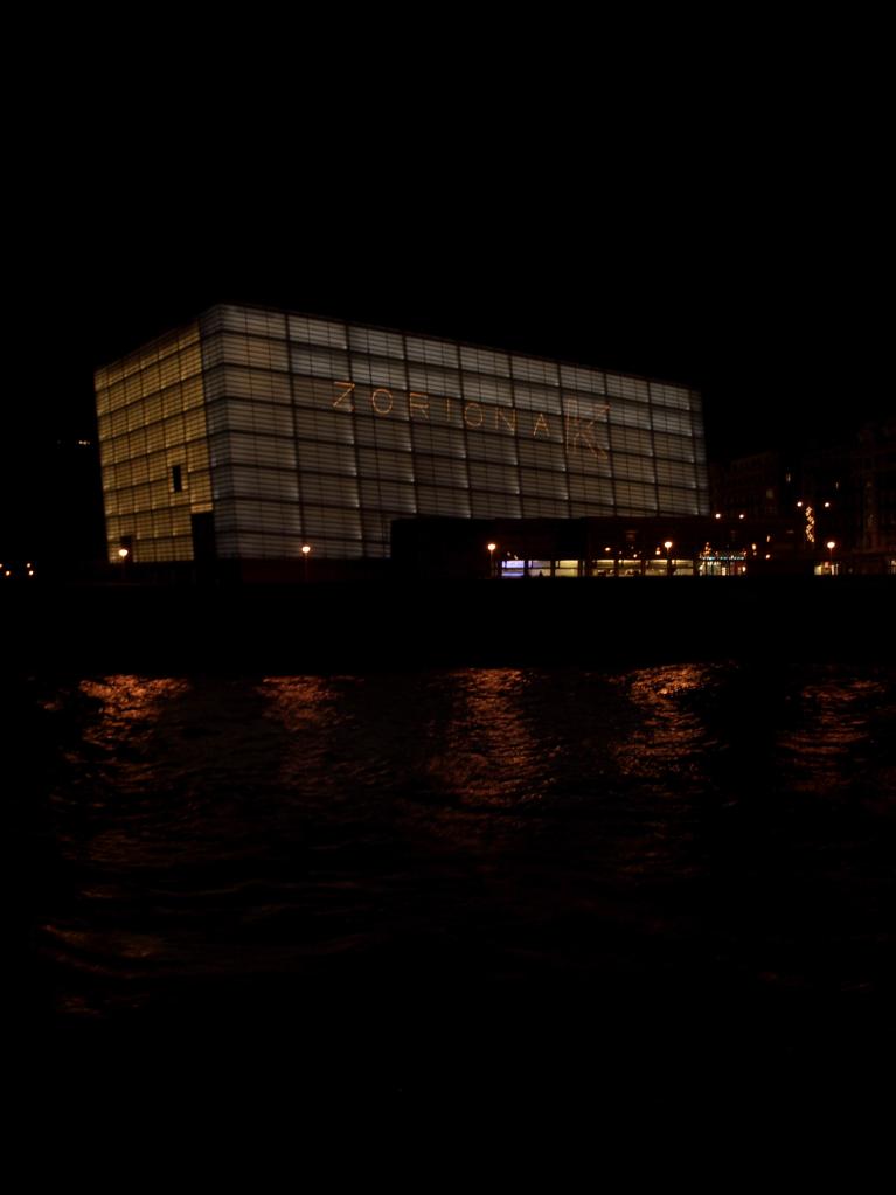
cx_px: 448
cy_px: 598
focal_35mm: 33
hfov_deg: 42.9
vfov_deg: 55.4
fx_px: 1139
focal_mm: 7.1
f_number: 2.8
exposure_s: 1/8
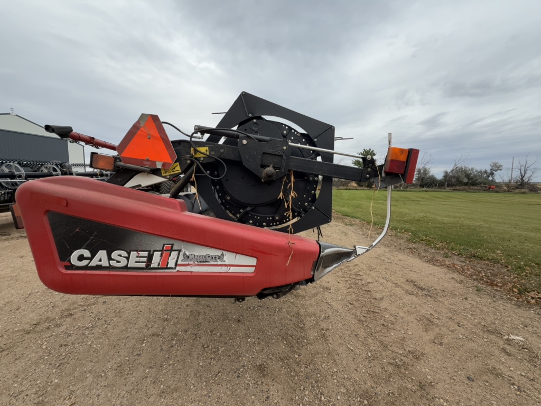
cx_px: 270
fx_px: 234
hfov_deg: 98.2
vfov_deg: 81.7
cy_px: 203
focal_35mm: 15
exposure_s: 1/388
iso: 20
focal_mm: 2.22
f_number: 2.2
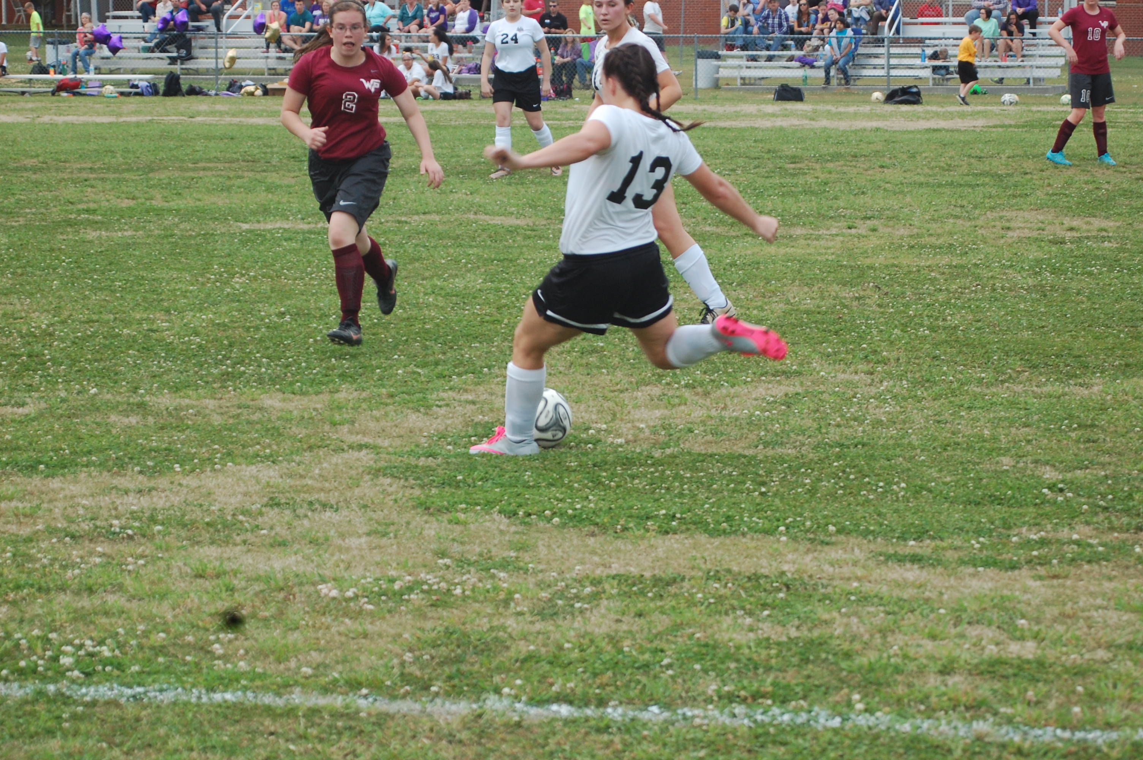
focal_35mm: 120
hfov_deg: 17.1
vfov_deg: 11.4
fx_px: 3807
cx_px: 572
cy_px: 380
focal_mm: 80
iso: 400
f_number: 5.6
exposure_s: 1/250
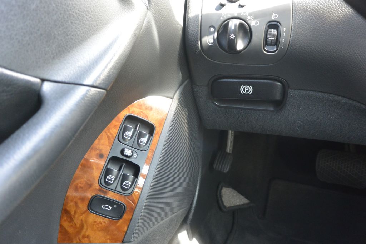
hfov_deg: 65.5
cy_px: 122
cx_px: 183
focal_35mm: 28
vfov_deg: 46.4
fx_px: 285
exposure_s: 1/30
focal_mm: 10.7
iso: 800
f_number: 3.5
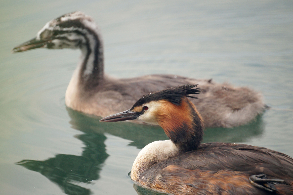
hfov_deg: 2.8
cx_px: 146
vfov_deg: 1.8
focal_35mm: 750
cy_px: 98
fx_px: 6098
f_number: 8
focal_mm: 500
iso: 640
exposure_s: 1/800
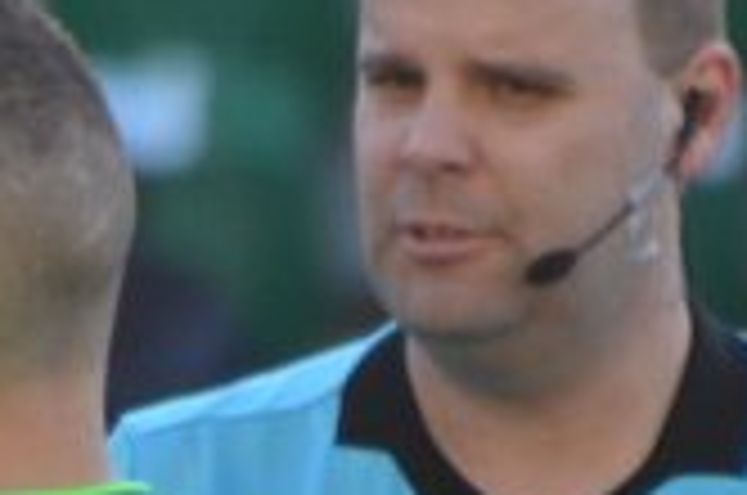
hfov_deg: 0.6
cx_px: -720
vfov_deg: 0.4
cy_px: 1550
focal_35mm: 3259
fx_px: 67494
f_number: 5.6
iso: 250
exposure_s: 1/400
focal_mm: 300
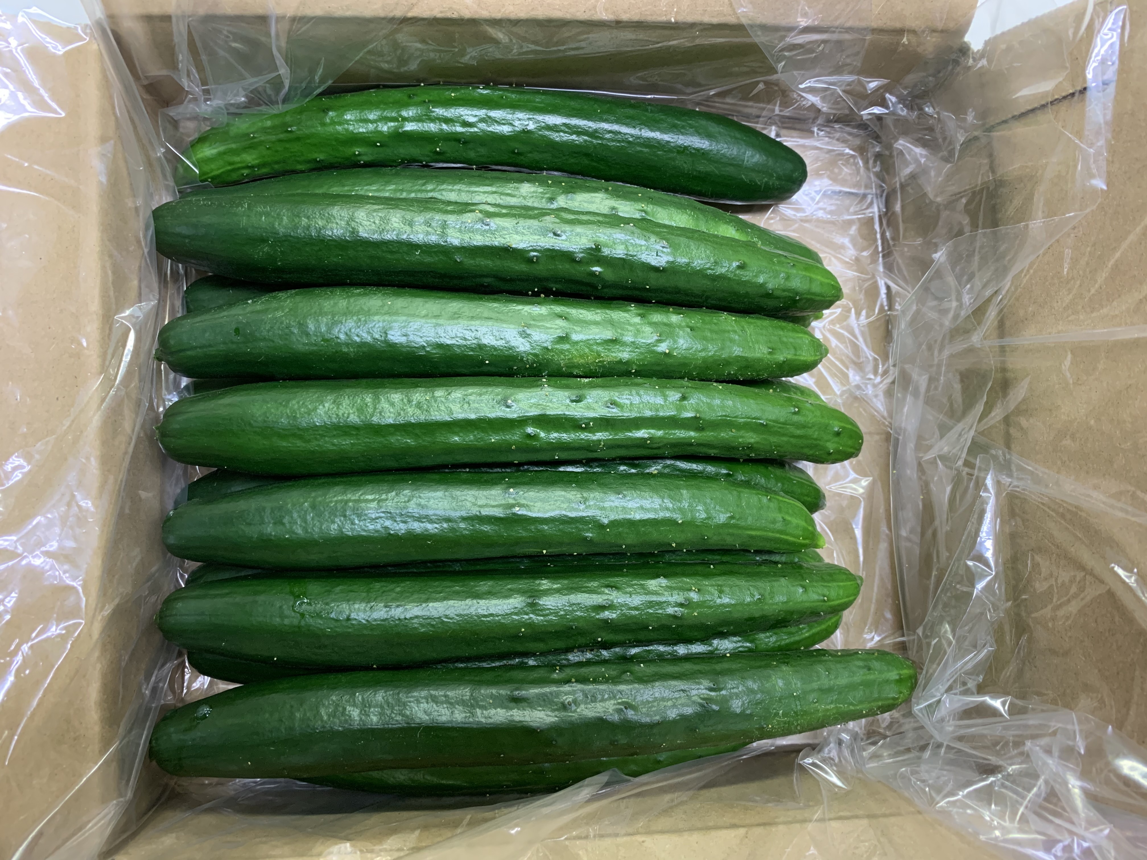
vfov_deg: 53.1
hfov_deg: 67.3
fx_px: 862
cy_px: 430
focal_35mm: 26
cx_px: 574
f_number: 1.8
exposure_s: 1/60
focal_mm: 4.25
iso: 250
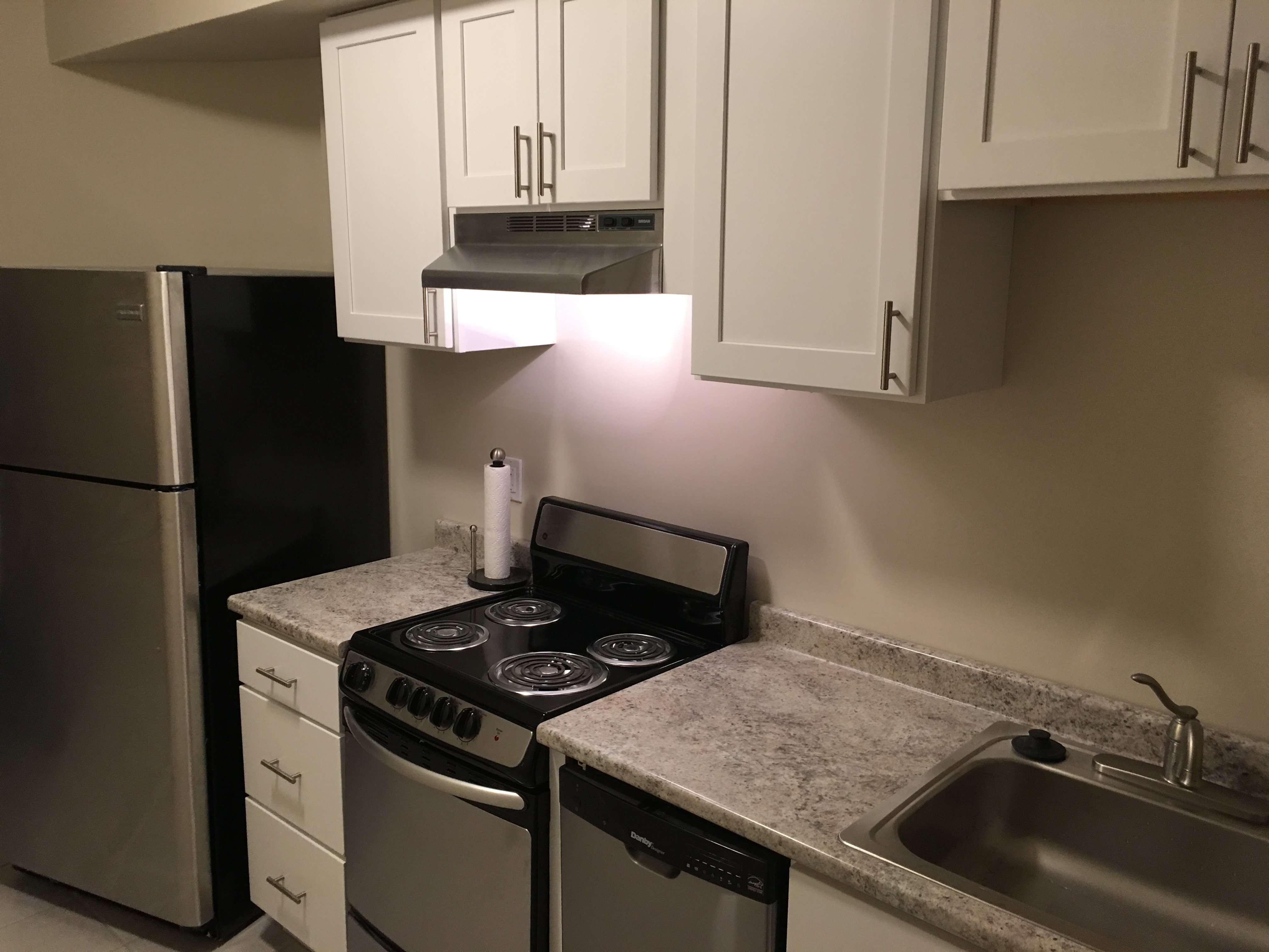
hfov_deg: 61.7
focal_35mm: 29
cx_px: 634
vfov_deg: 48.2
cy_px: 476
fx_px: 1063
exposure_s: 1/15
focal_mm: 4.15
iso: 50
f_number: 2.2
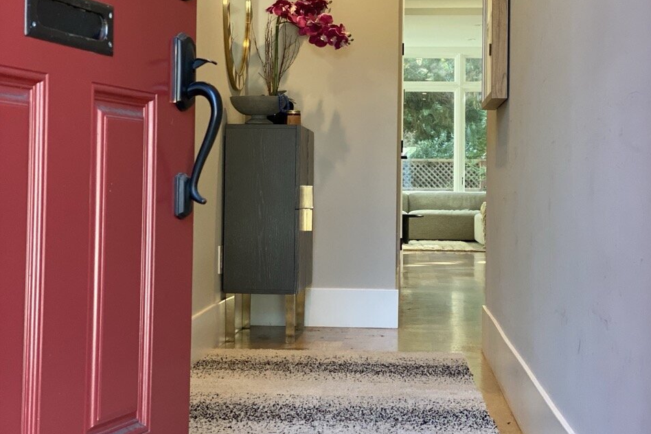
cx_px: 328
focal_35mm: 73
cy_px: 161
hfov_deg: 27.7
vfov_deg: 18.6
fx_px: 1320
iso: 200
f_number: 2
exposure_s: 1/120
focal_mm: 6
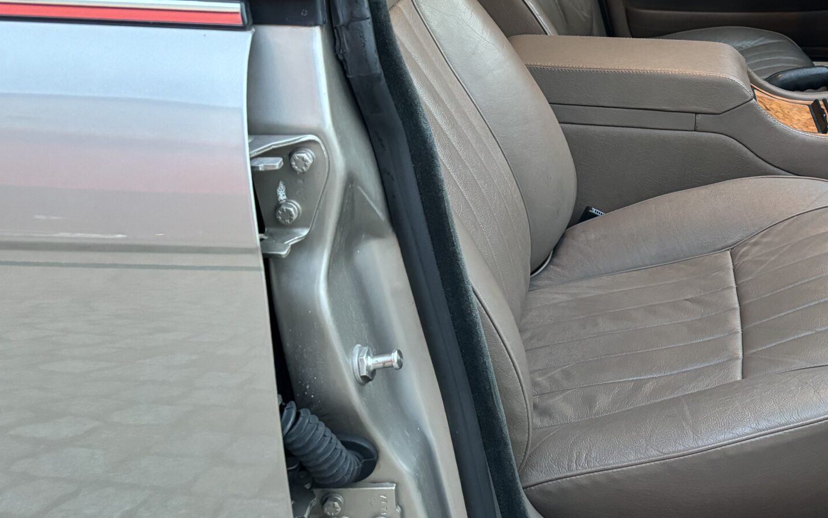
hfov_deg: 38.6
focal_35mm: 49
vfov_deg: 26.0
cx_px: 723
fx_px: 1106
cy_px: 130
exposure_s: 1/33
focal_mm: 5.96
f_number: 1.6
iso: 500
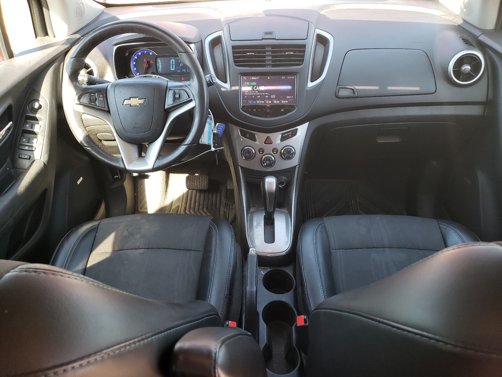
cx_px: 251
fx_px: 377
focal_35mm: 26
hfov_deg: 67.3
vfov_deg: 53.1
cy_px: 188
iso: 73
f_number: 1.5
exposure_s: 1/120
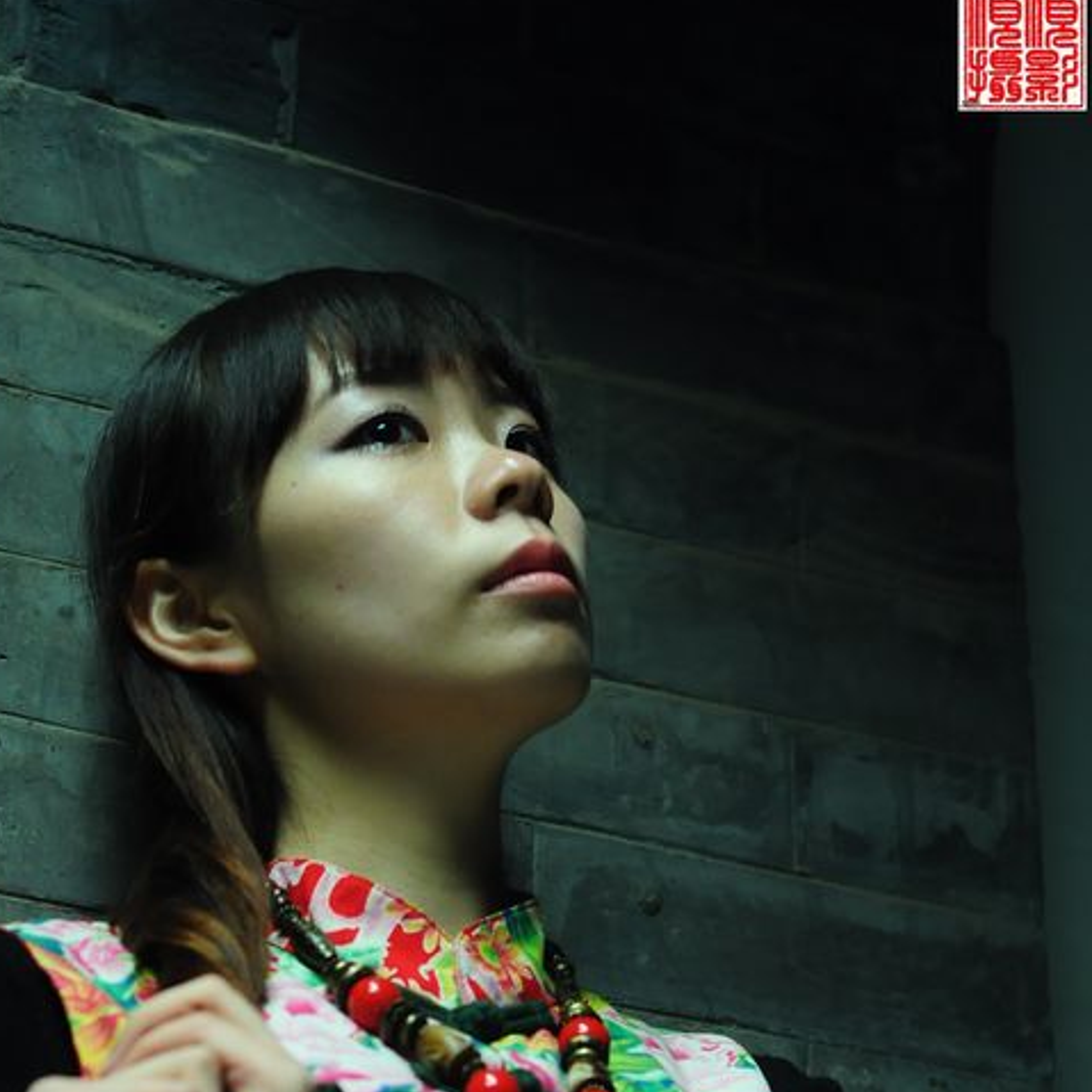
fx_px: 4283
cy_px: 979
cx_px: 435
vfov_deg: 14.4
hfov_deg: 14.5
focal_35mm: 120
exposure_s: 1/320
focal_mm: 50
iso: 800
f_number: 2.8
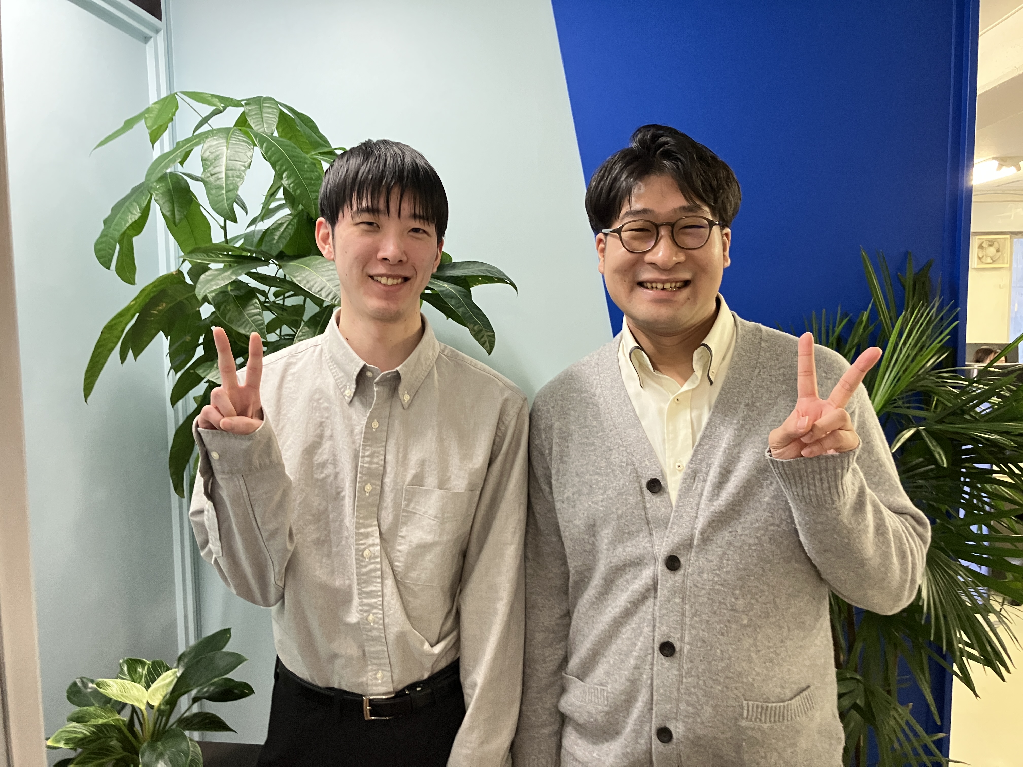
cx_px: 512
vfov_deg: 49.7
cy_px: 384
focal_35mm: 28
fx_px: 827
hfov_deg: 63.4
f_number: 1.8
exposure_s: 1/50
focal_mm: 3.99
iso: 200
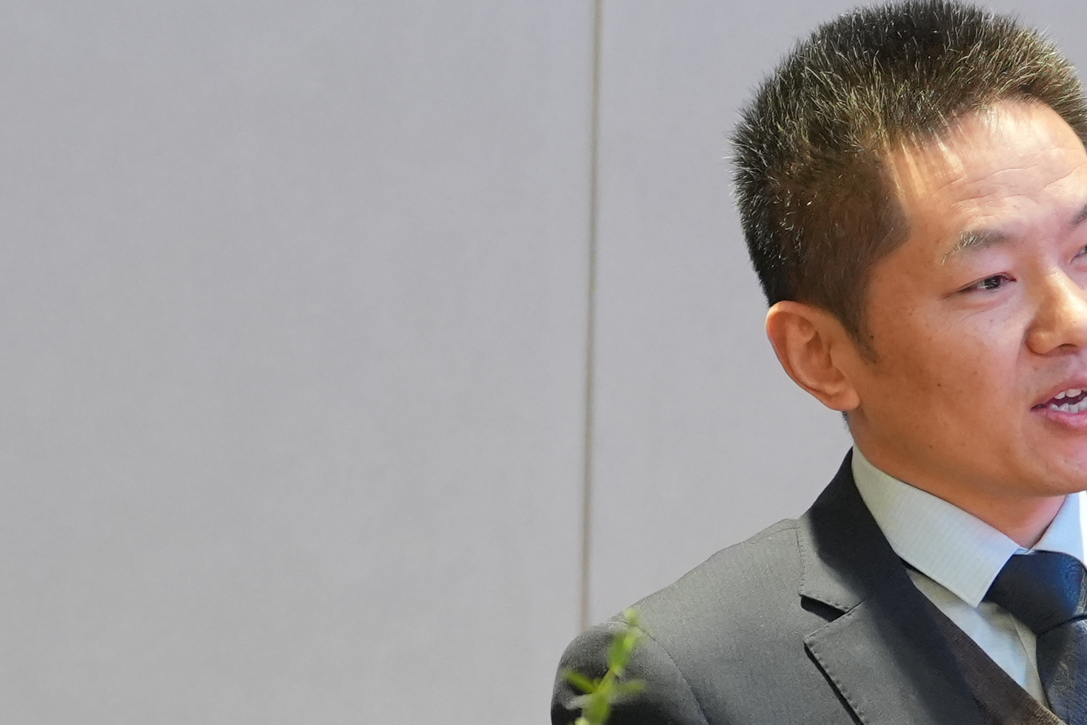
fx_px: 10085
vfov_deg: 4.1
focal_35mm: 334
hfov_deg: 6.2
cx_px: 809
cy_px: 700
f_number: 2.8
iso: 2500
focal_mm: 83
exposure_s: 1/160
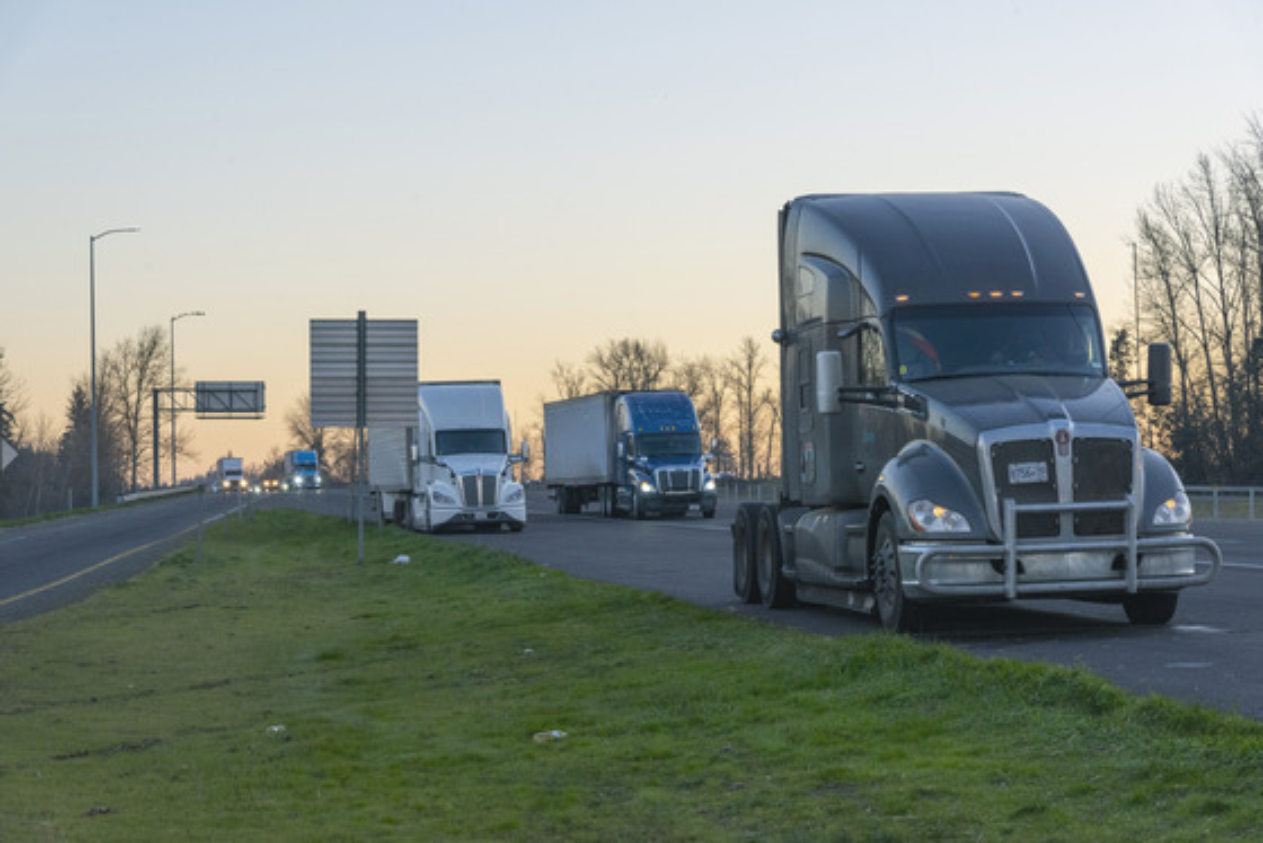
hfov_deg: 23.9
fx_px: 2983
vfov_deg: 16.1
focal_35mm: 85
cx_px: 632
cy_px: 422
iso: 800
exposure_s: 1/160
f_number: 11
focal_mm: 85
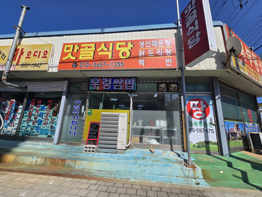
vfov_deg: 89.9
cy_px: 98
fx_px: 98
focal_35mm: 13
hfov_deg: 106.2
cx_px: 131
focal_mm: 2.2
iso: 50
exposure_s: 1/2866
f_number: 2.2
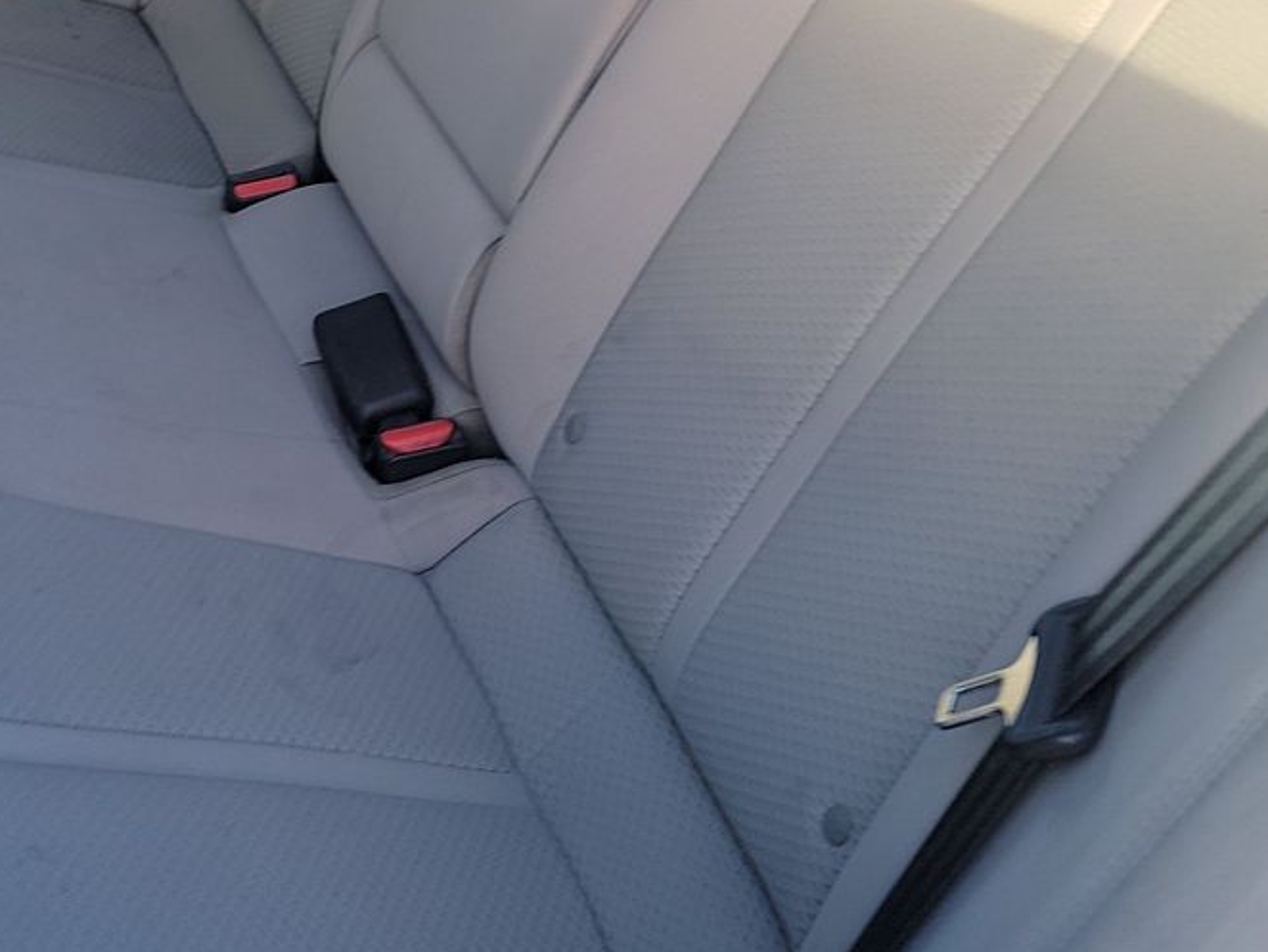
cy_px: 178
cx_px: 402
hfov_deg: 32.9
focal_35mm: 58
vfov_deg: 24.8
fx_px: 2125
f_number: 1.8
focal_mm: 6.7
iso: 73
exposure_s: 1/59
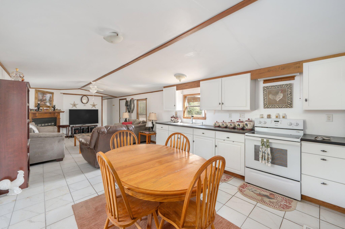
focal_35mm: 14
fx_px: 134
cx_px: 172
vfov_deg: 81.1
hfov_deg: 104.3
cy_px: 114
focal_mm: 14
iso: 320
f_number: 9
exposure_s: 1/8
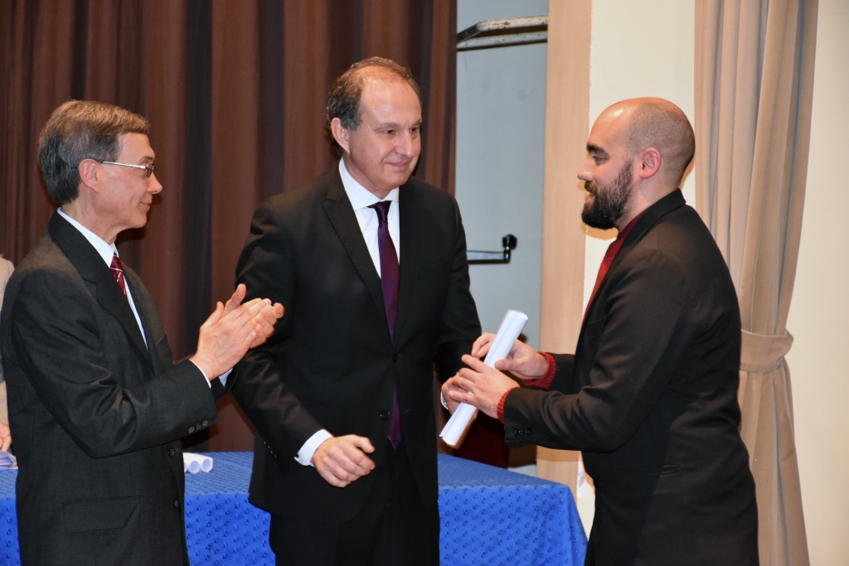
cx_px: 424
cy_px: 283
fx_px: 2653
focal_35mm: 112
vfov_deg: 12.2
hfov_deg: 18.2
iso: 2500
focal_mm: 75
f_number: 5
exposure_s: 1/60
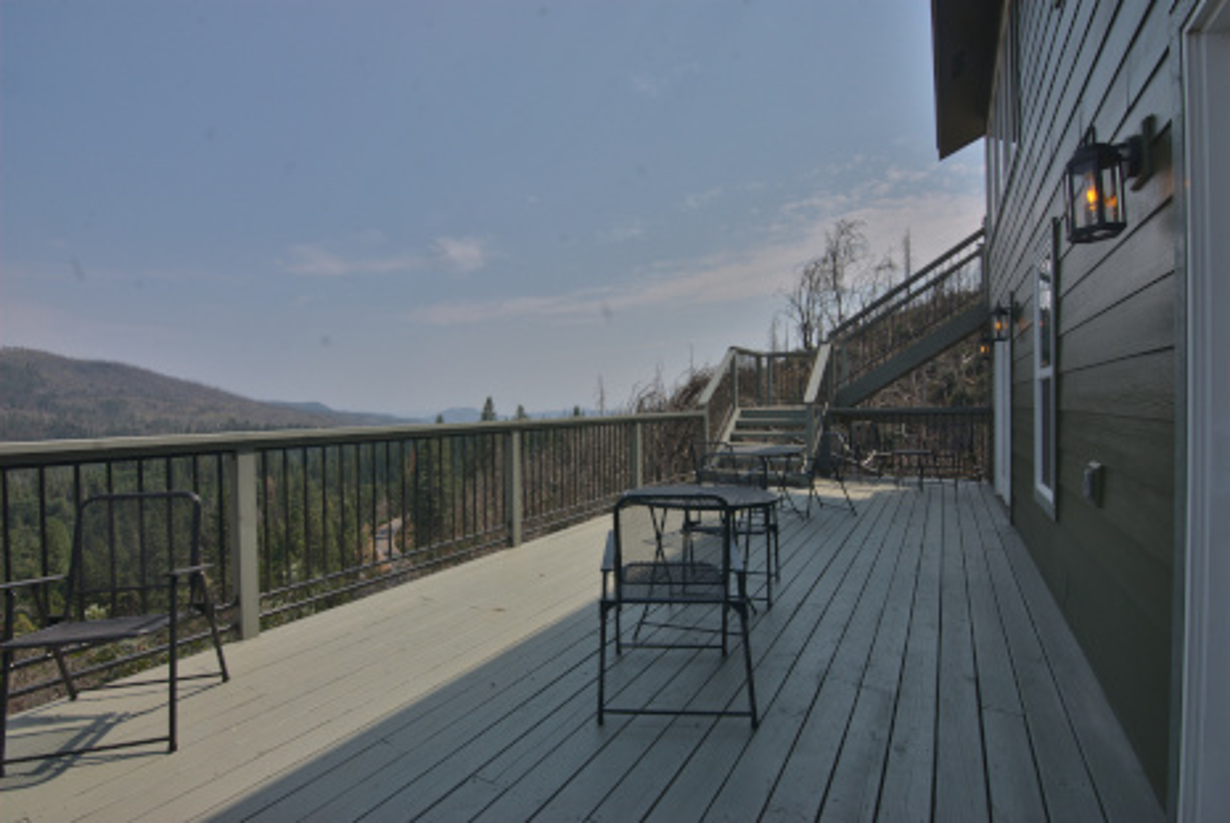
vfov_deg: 72.2
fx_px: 564
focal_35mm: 16
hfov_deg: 94.9
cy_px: 412
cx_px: 615
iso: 360
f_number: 16
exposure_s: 1/200
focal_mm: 11
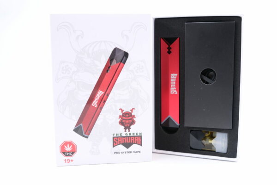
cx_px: 138
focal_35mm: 42
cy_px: 92
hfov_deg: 46.4
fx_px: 323
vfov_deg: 31.9
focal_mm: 27.7
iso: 160
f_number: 5
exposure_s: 1/80
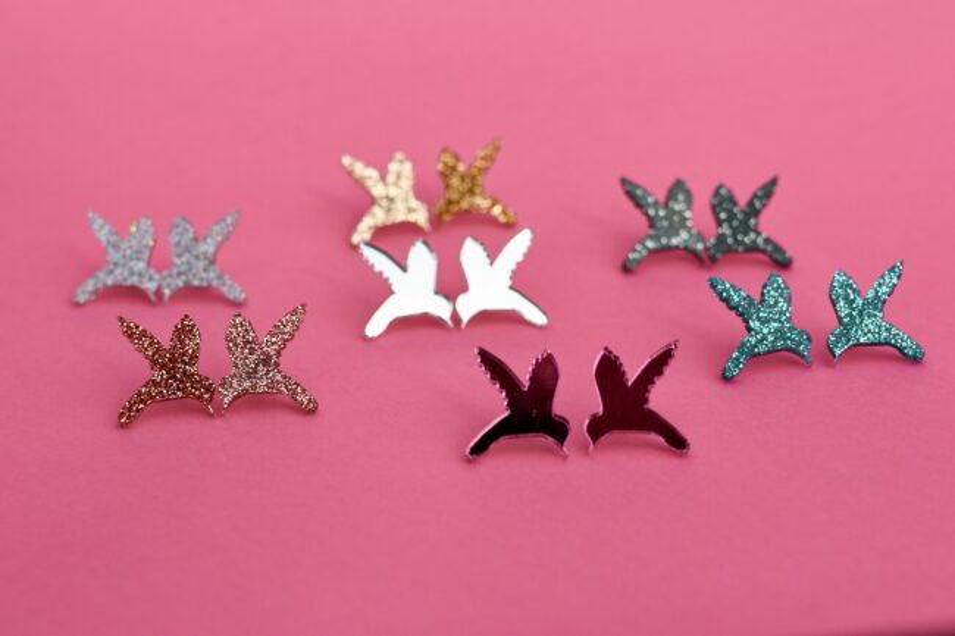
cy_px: 318
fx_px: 1856
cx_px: 478
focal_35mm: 70
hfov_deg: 28.9
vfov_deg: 19.4
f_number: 4
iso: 125
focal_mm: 35
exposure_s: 1/1600
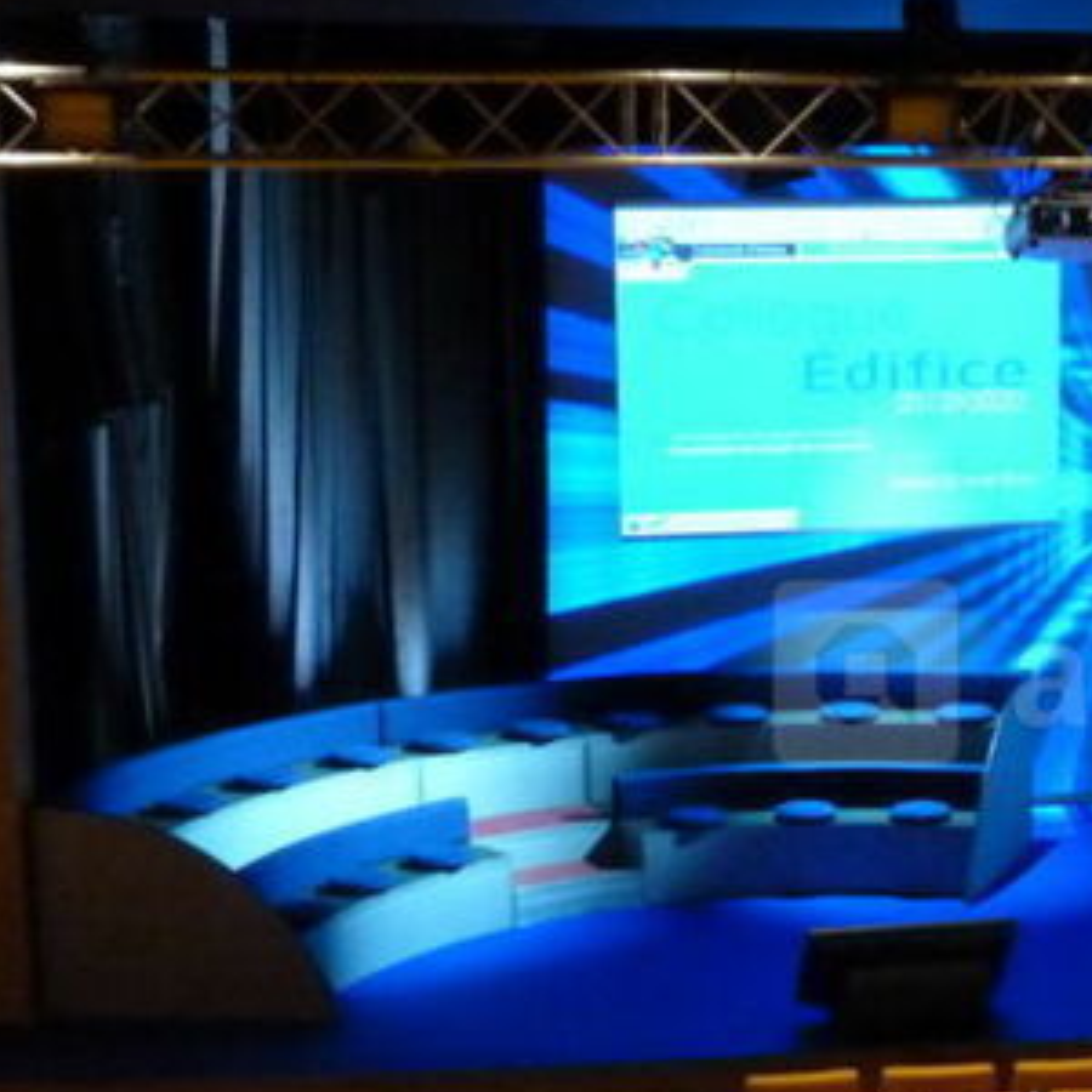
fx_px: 3176
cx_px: 1165
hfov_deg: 18.8
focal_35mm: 89
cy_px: 673
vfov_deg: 19.5
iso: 800
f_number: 3.2
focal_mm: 7.6
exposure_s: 1/30
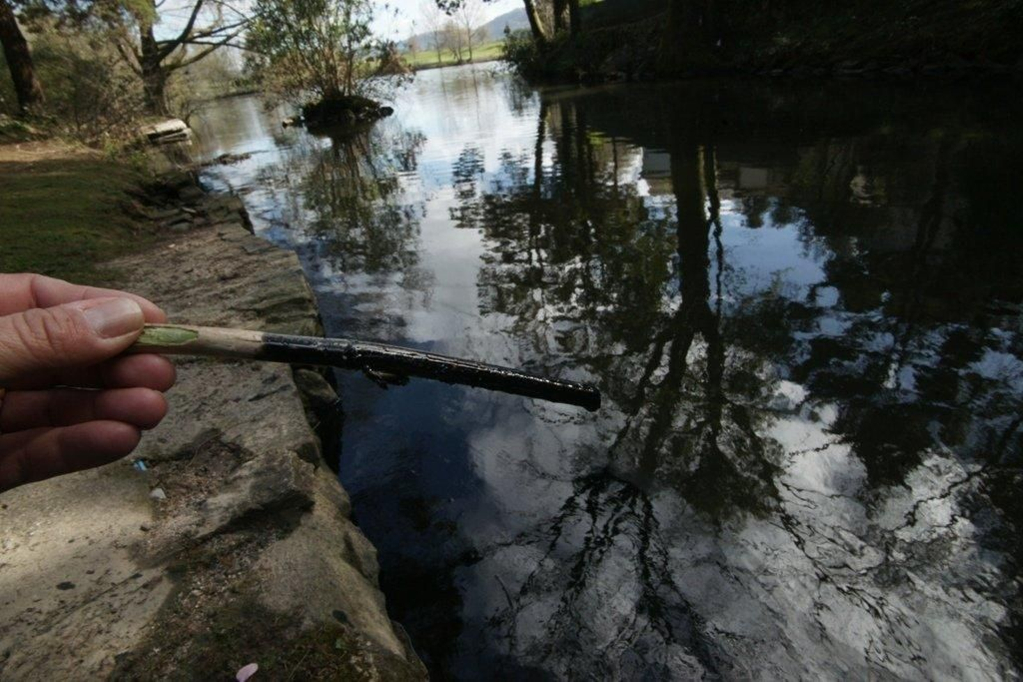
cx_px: 512
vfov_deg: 61.9
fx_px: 568
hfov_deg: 84.0
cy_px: 341
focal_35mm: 20
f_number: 22
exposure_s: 1/60
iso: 800
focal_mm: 20
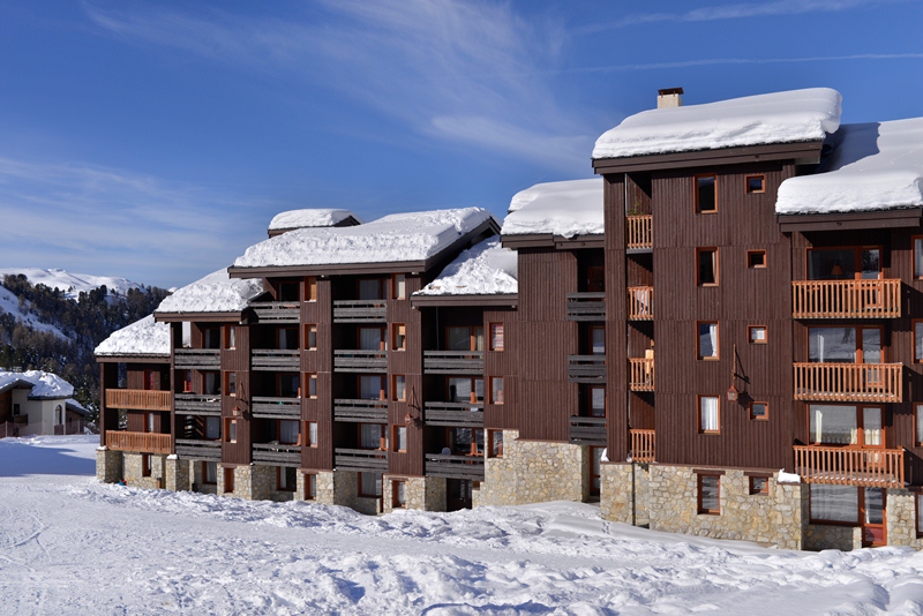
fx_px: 898
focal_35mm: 35
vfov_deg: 37.9
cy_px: 308
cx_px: 462
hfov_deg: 54.4
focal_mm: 35
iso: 200
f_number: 5.6
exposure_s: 1/4000
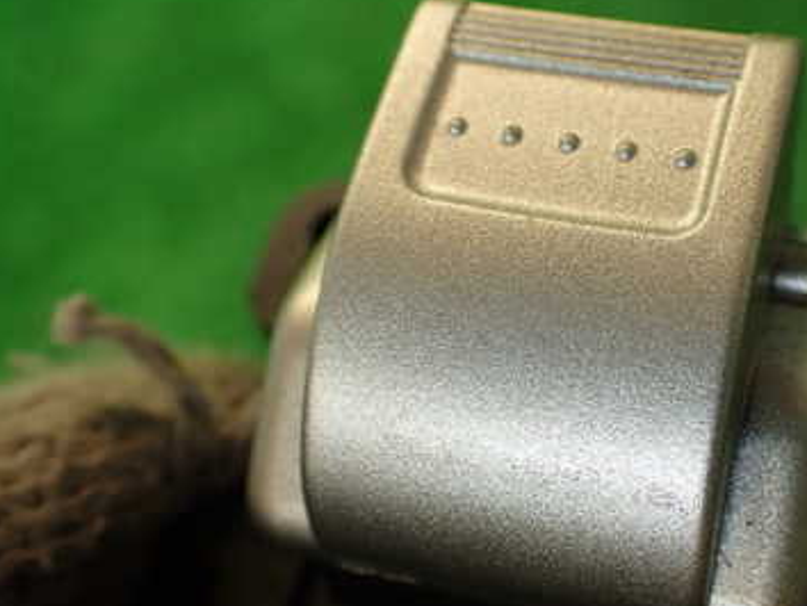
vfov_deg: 24.1
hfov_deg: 31.5
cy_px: 314
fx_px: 1423
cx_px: 515
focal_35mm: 61
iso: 200
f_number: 2.5
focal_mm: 6.37
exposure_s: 1/80
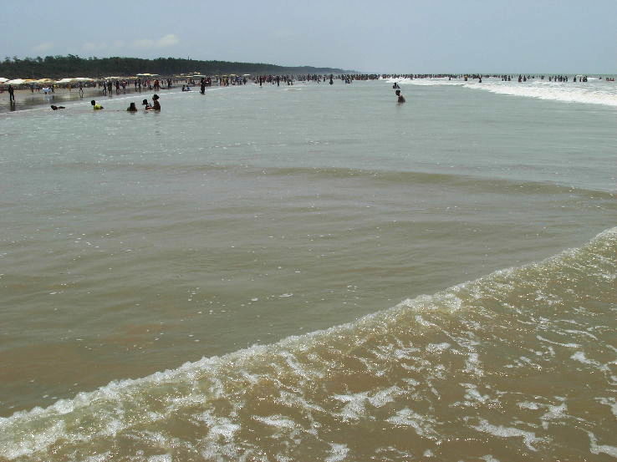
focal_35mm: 38
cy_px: 231
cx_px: 308
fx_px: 677
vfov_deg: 37.7
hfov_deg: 49.0
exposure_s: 1/861
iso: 79
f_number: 4.9
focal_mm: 6.3
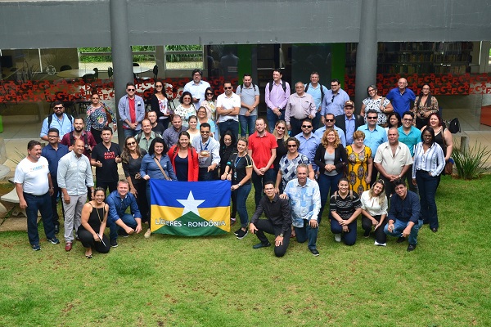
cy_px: 164
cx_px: 246
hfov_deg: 37.9
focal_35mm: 52
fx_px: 716
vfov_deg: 25.8
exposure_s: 1/60
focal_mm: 35
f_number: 8
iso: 450
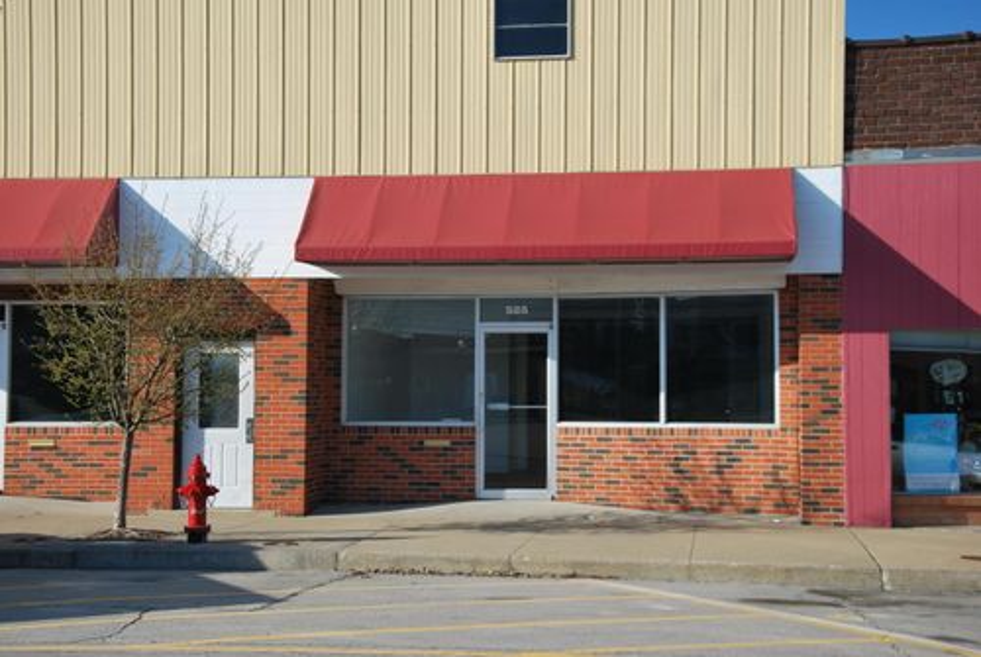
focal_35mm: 57
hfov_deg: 35.0
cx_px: 490
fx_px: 1556
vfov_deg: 23.9
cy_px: 328
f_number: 6.3
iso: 100
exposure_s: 1/160
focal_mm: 38
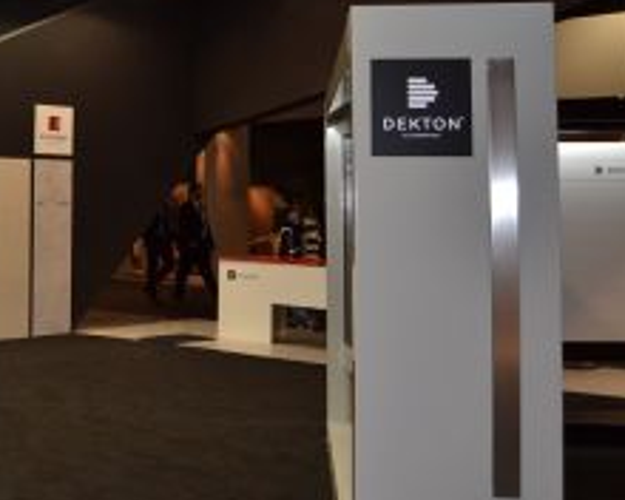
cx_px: -9
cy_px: 138
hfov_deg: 32.4
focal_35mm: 53
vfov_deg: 28.3
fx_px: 980
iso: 320
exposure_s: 1/125
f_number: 4
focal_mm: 18
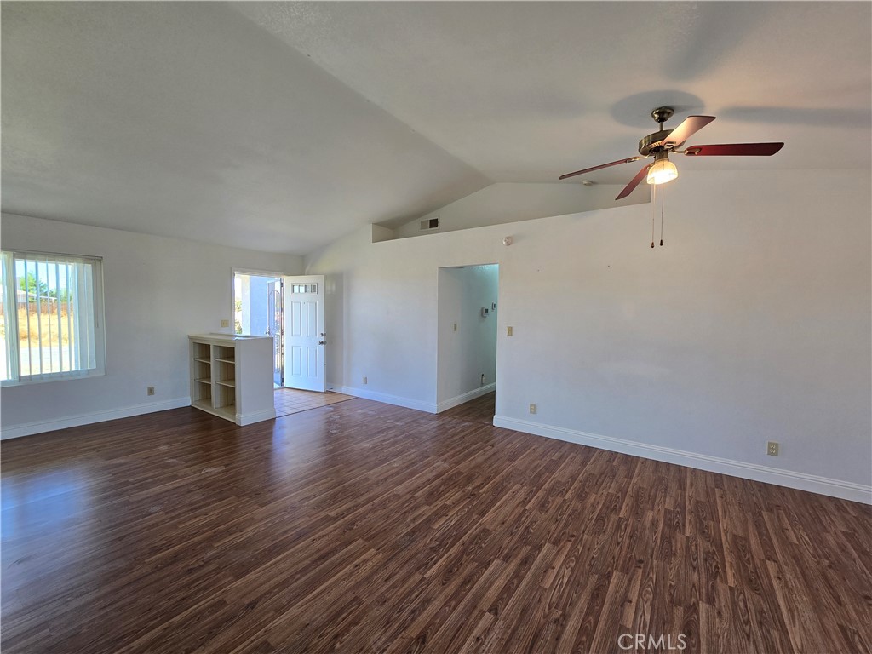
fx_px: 327
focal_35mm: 13
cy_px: 327
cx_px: 436
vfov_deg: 89.9
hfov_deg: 106.2
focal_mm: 2.2
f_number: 2.2
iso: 64
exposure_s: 1/60
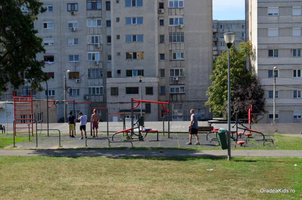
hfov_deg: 36.9
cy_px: 100
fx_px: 452
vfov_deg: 25.0
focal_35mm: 54
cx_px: 151
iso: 200
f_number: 8
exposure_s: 1/250
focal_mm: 36
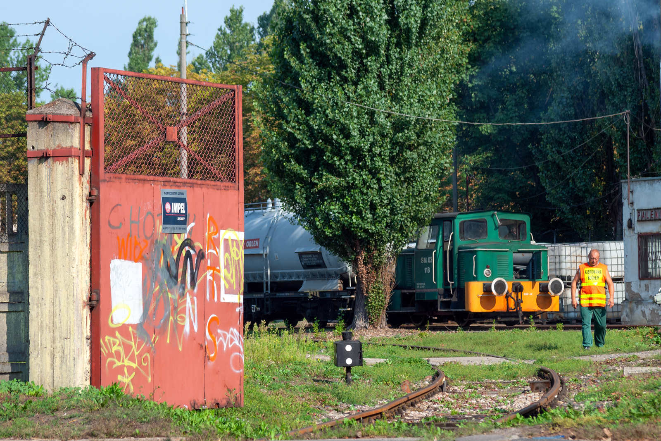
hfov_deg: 14.9
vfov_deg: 9.9
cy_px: 220
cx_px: 330
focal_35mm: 138
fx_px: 2534
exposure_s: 1/320
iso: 100
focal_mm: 92
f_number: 7.1
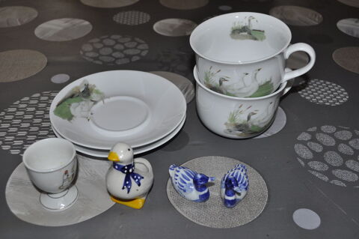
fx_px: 389
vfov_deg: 34.1
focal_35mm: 39
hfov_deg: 49.6
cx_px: 180
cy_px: 120
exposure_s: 1/200
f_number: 5.6
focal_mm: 26
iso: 200
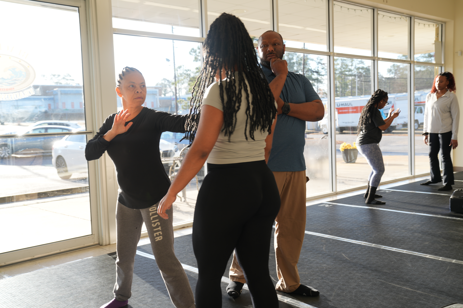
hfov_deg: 50.7
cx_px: 232
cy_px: 154
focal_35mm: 38
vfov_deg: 35.1
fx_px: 489
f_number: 4.5
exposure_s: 1/100
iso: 100
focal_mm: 38
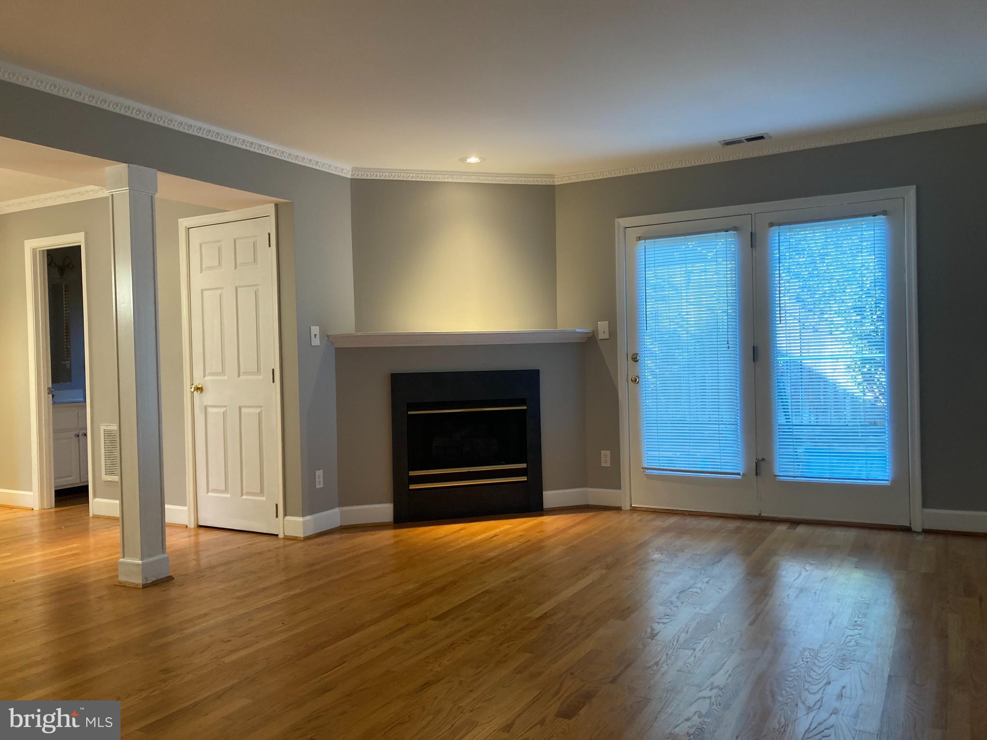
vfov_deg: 49.7
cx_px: 494
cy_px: 370
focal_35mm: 28
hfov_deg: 63.4
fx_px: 798
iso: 100
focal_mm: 3.99
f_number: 1.8
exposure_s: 1/60
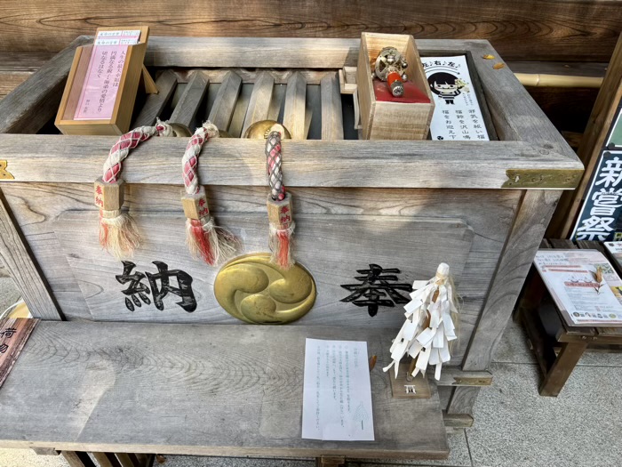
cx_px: 311
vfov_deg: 53.1
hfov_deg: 67.3
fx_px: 467
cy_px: 234
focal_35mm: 26
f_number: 1.6
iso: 40
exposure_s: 1/184
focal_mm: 5.96
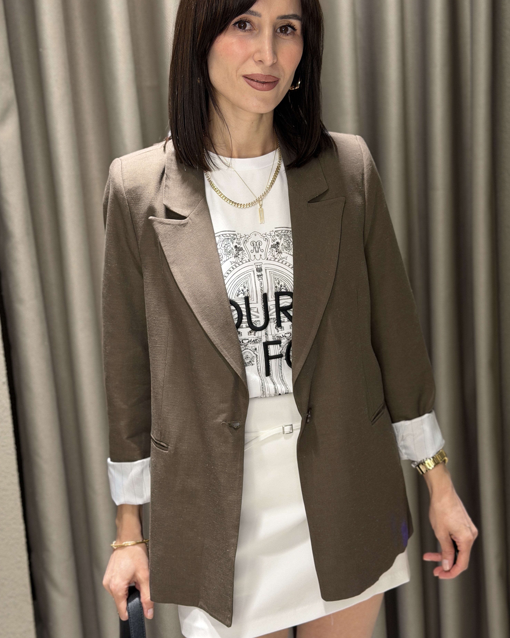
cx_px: 258
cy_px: 304
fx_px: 962
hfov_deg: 29.7
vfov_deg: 36.6
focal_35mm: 51
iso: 125
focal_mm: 6.76
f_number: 1.78
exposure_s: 1/60
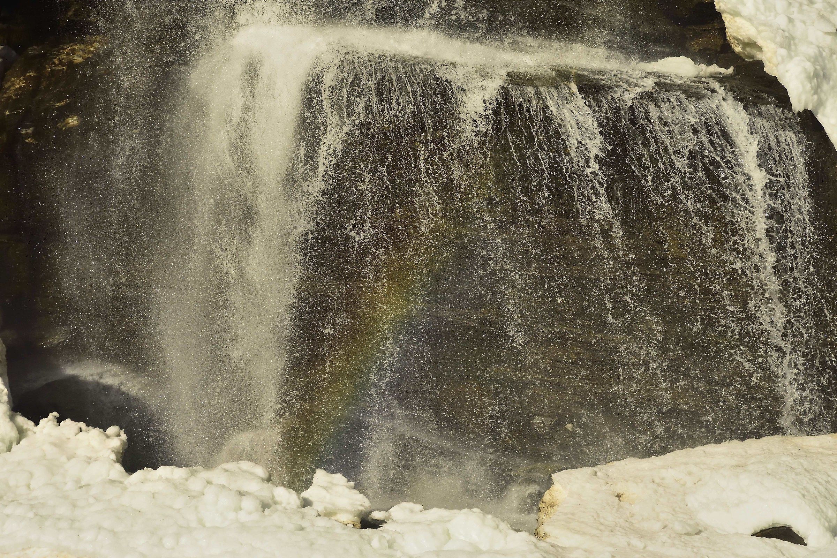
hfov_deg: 20.9
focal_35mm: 98
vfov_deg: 14.0
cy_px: 279
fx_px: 2267
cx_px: 418
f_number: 7.1
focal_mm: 65
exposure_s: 1/2000
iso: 1100
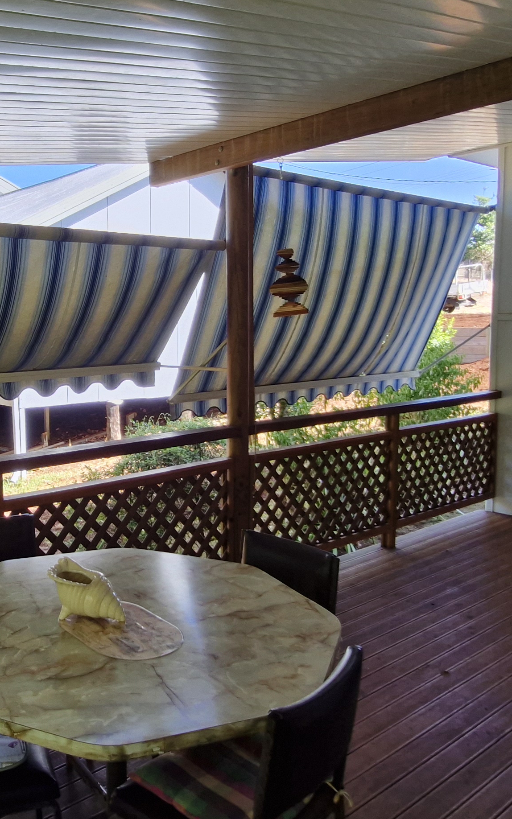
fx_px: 670
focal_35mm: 30
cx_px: 120
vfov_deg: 62.8
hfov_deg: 40.5
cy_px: 376
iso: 50
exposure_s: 1/151
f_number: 2.2
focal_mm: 1.74
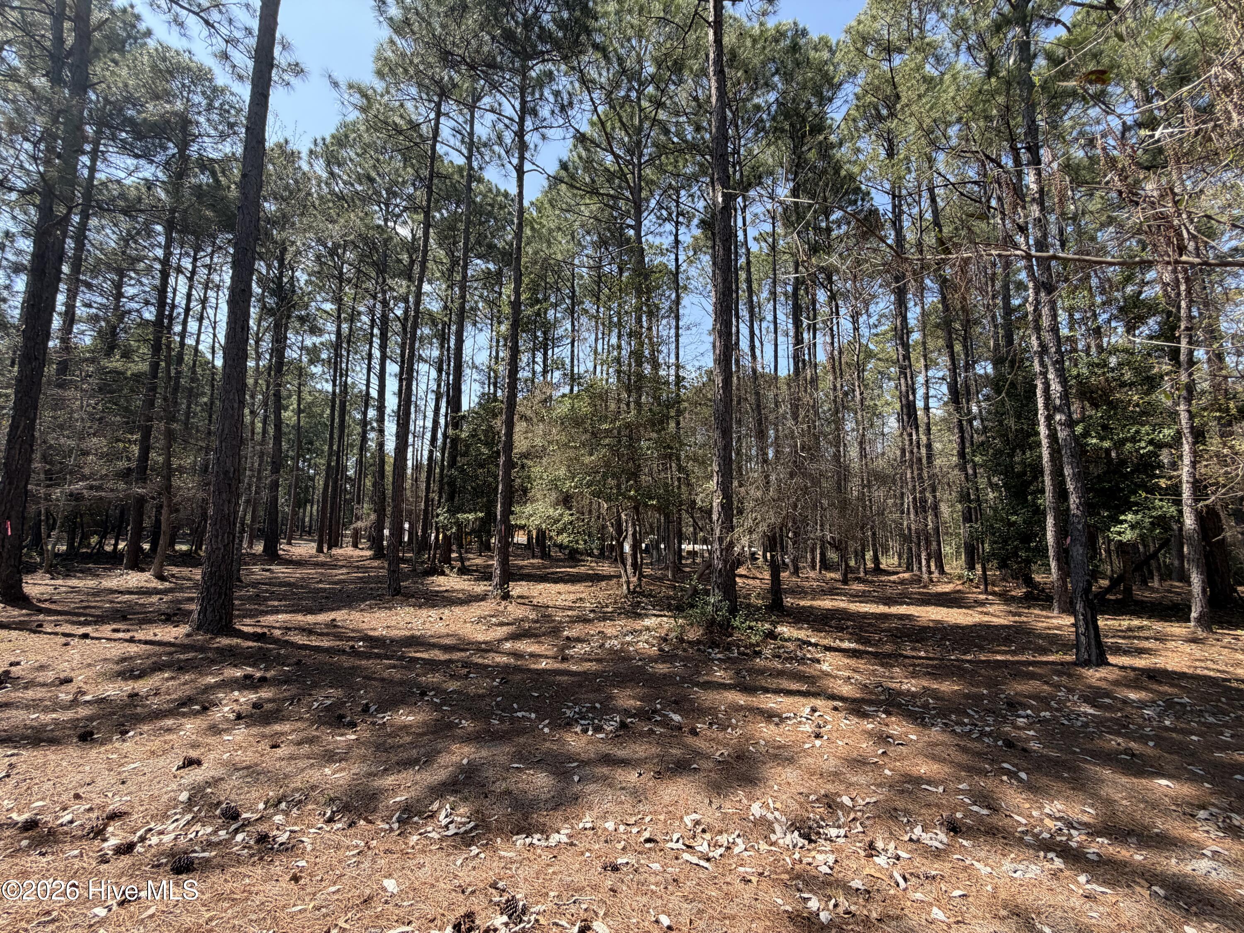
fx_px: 503
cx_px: 622
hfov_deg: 102.1
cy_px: 466
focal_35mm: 14
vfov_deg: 85.7
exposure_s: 1/502
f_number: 2.2
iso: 50
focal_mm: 2.22
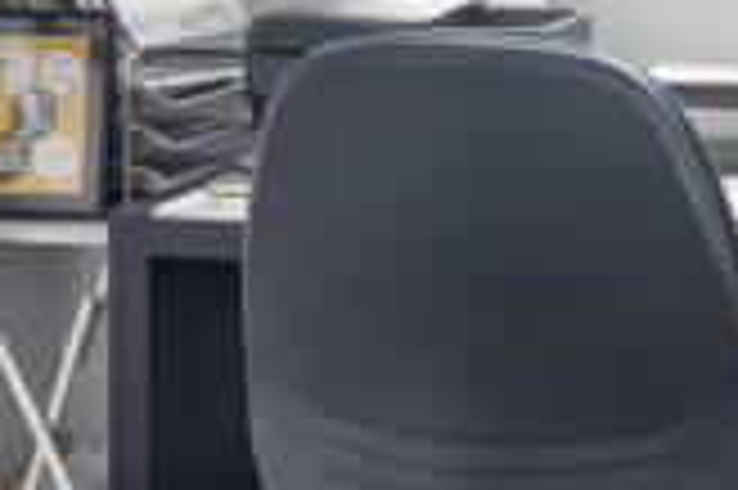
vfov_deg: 22.3
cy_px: 103
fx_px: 1229
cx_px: 756
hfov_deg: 30.8
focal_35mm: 60
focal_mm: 10
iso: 160
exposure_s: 1/3
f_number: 8
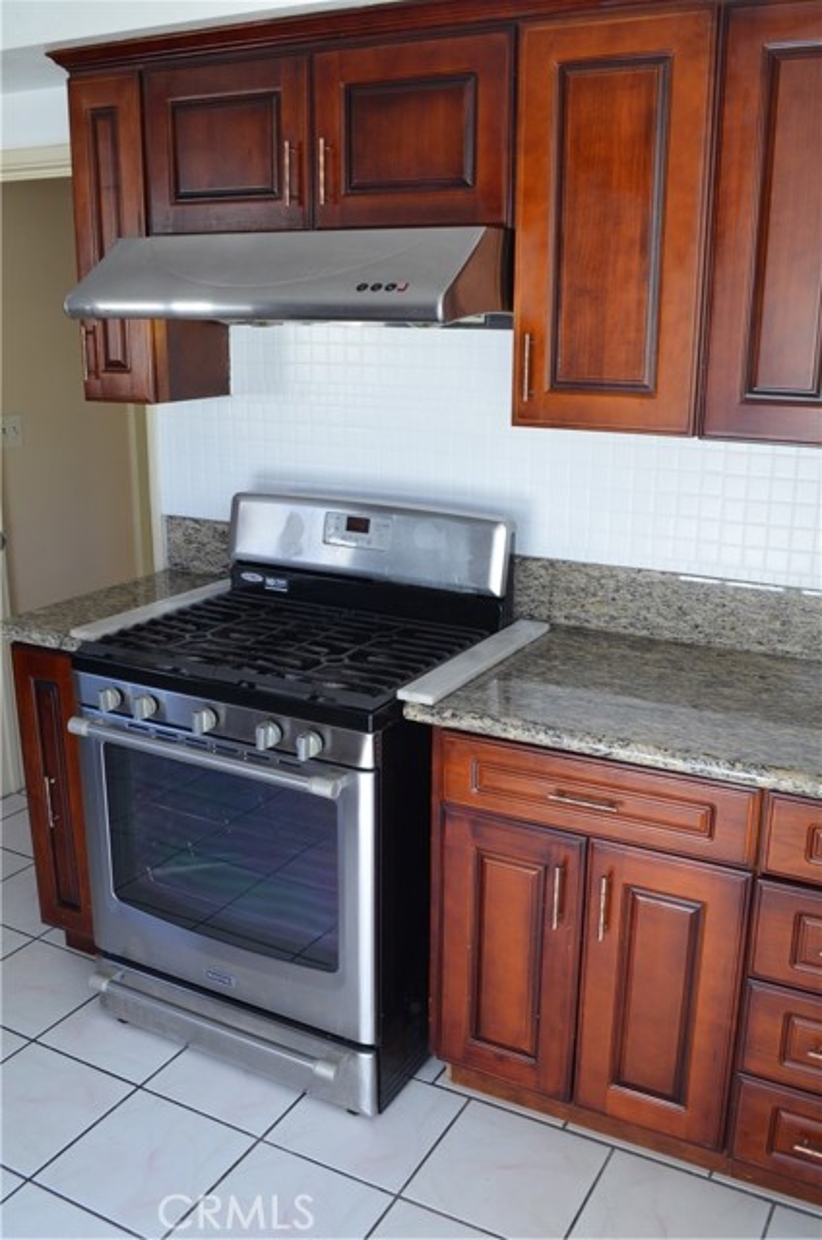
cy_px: 620
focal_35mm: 33
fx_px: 1135
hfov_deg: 39.8
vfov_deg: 57.3
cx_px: 411
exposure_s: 1/60
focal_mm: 22
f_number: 8
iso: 400
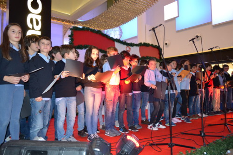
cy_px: 78
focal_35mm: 27
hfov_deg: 67.4
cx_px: 116
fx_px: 175
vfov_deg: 48.0
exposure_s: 1/60
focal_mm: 18
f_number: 3.5
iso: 1250
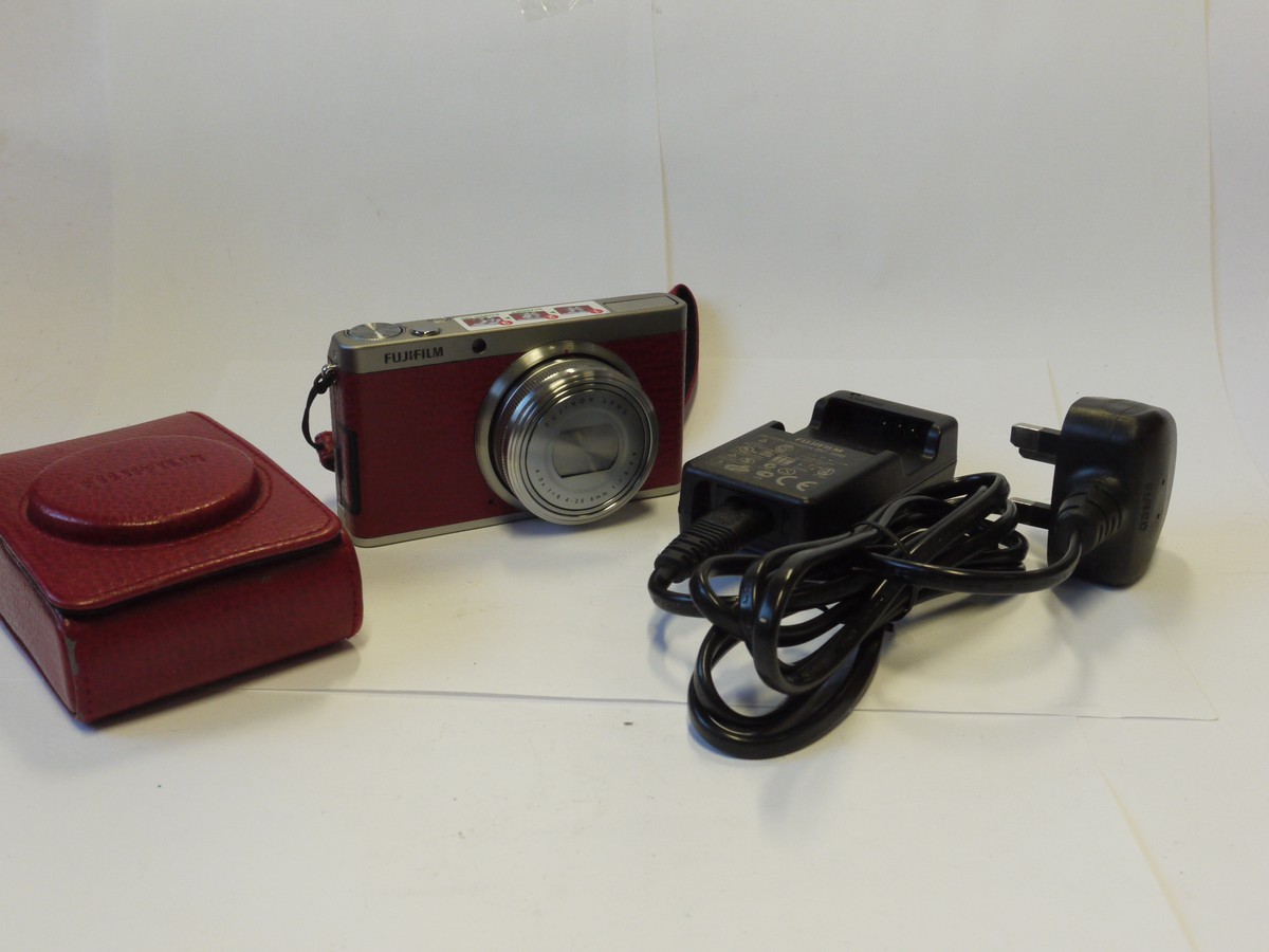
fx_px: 1466
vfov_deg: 36.0
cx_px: 634
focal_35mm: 40
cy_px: 476
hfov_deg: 46.8
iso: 800
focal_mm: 20
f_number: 10
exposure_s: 1/40
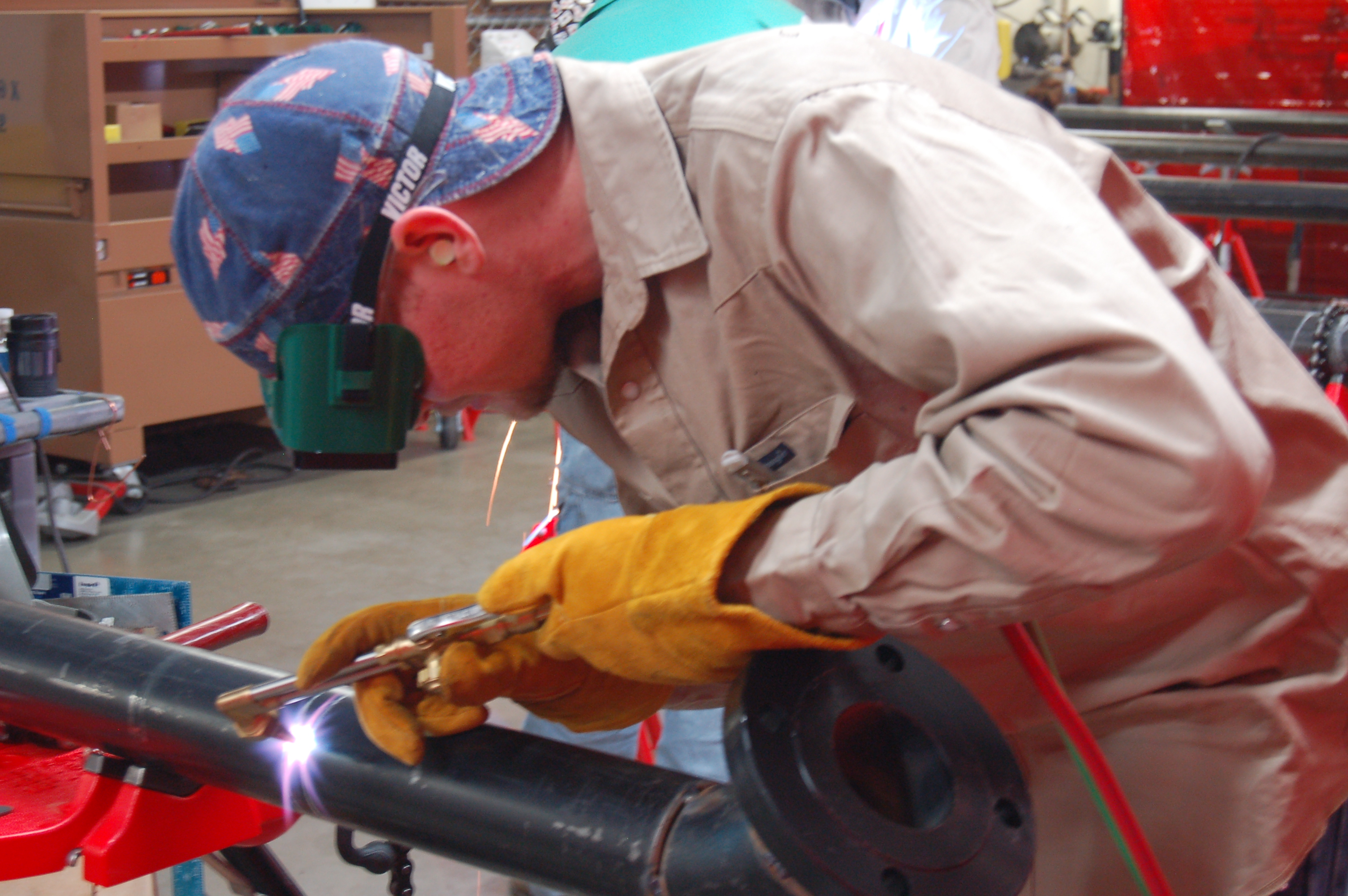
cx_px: 674
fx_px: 2357
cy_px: 448
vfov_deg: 21.5
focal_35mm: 63
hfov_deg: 31.9
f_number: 5.3
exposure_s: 1/8
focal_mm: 42
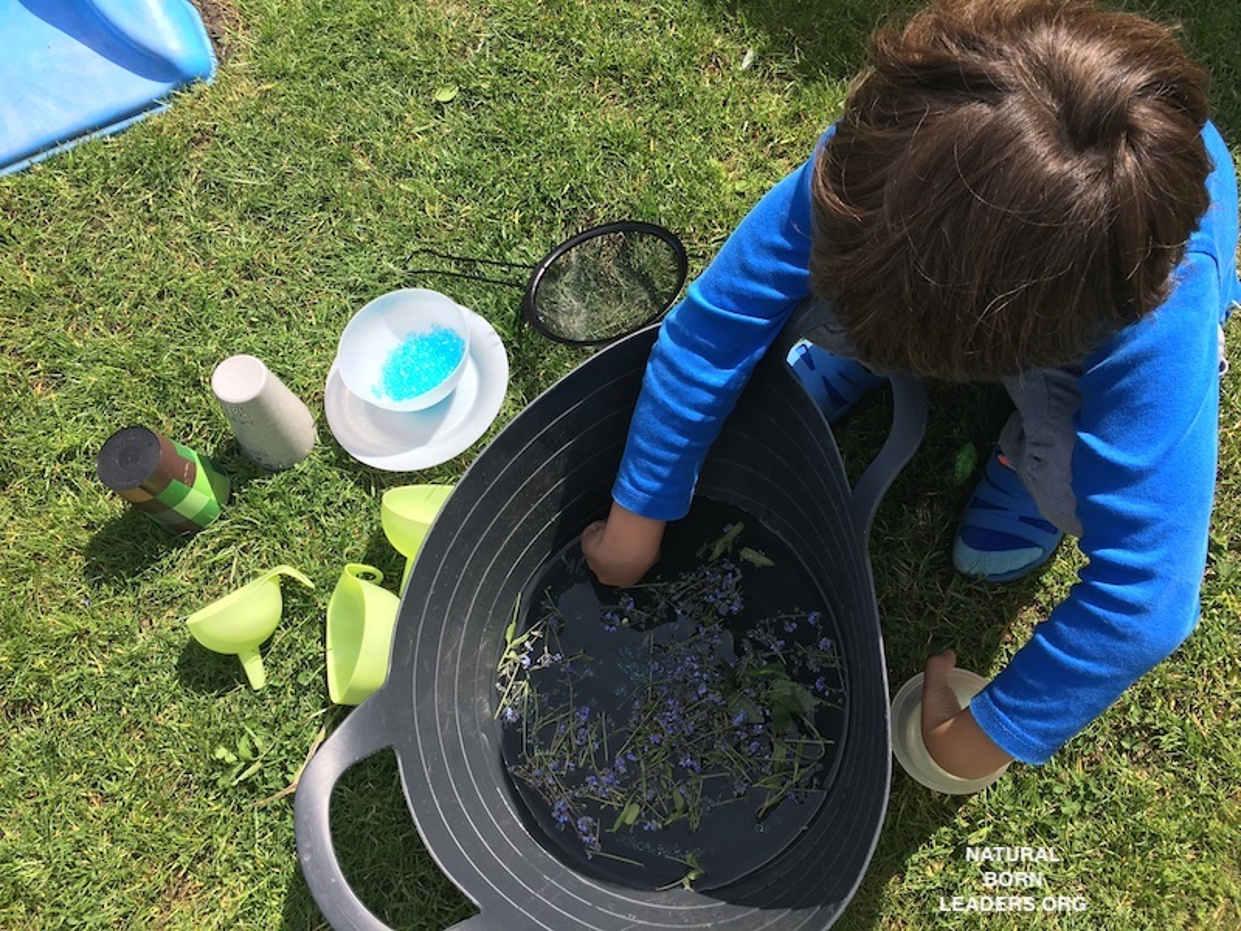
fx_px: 1040
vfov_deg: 48.2
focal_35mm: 29
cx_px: 620
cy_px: 466
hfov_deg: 61.7
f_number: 2.2
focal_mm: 4.15
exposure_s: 1/864
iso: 25
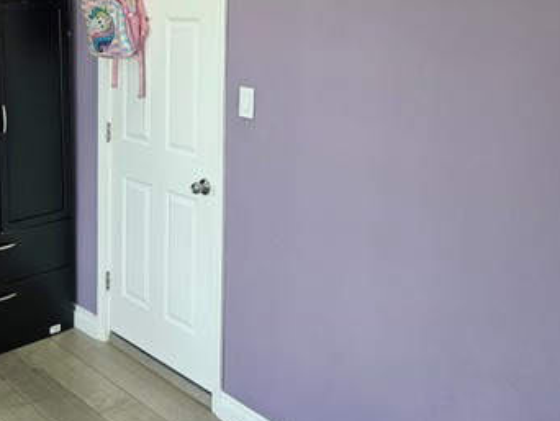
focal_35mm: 43
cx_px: 152
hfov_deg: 42.7
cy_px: 64
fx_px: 696
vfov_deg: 32.4
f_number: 1.8
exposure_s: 1/120
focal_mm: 5.4
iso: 100
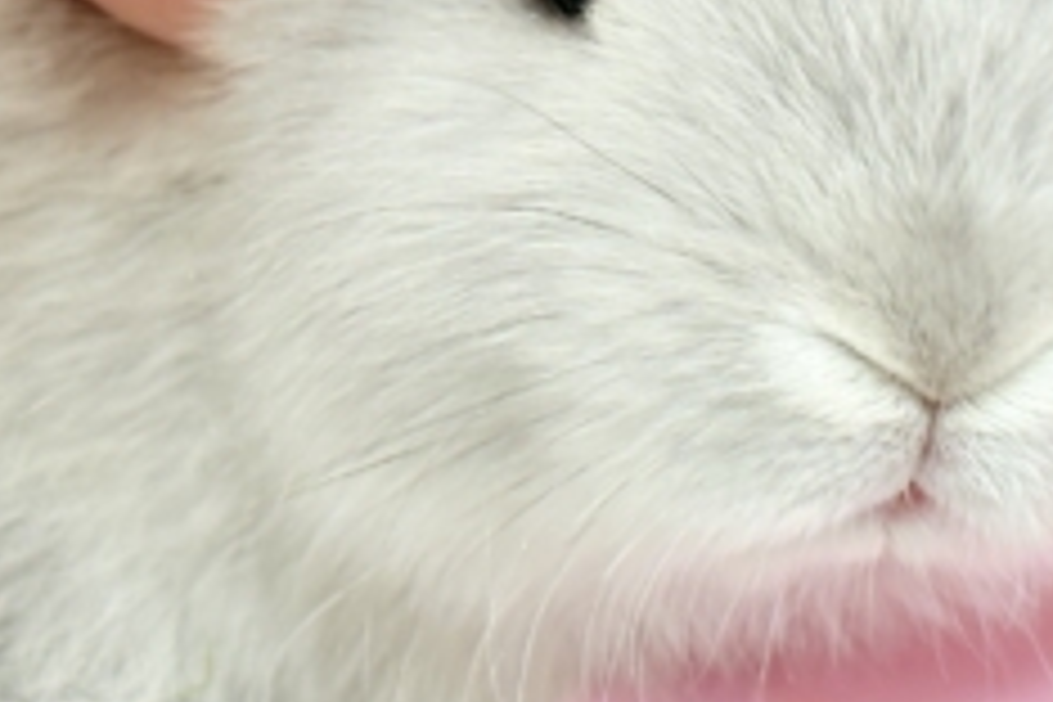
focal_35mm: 148
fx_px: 4329
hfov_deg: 13.9
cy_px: 58
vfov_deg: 9.2
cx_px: 616
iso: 160
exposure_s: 1/33
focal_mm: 5.96
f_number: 1.6
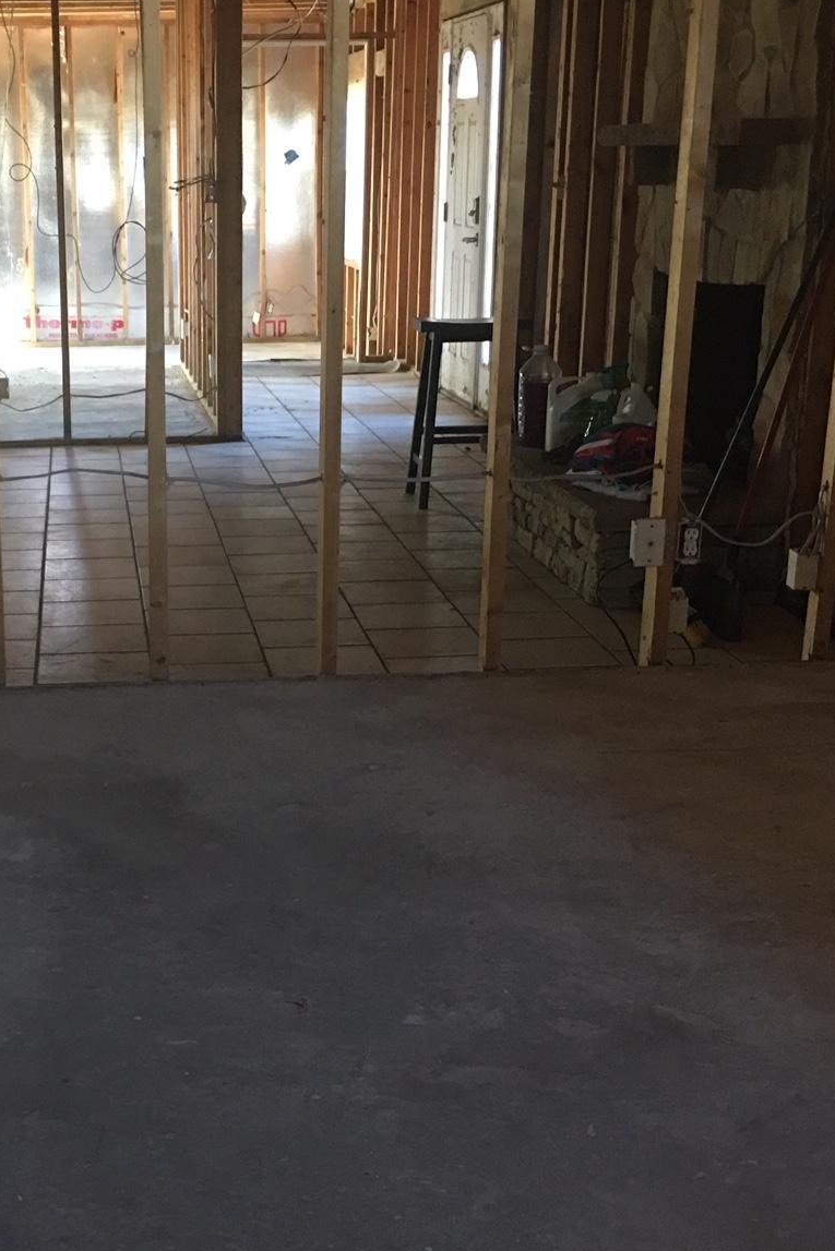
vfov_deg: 37.2
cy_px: 796
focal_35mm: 53
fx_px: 1843
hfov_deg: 25.2
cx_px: 205
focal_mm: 4.15
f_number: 2.2
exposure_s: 1/10
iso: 80
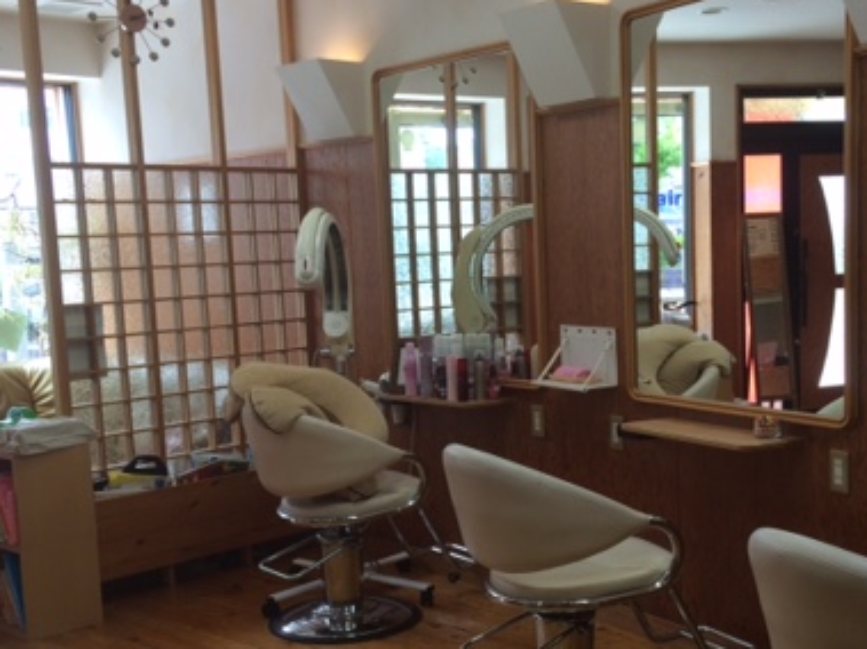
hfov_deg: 38.8
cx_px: 499
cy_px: 398
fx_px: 1227
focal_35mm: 49
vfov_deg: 29.6
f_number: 2.2
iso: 32
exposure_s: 1/120
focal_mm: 4.15
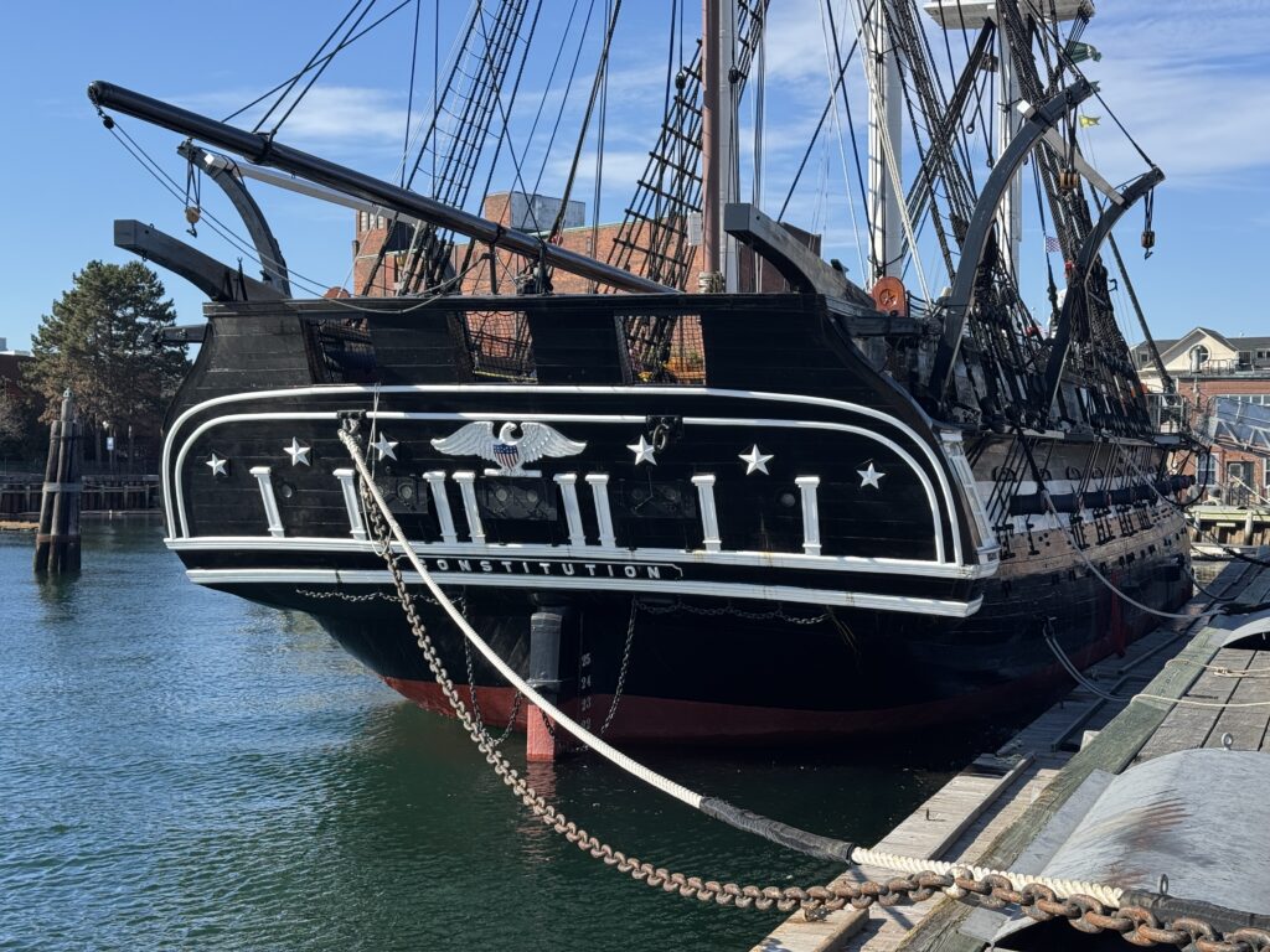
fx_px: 1761
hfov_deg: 39.7
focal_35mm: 48
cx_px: 635
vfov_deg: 30.3
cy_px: 476
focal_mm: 6.76
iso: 64
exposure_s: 1/2110
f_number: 1.78
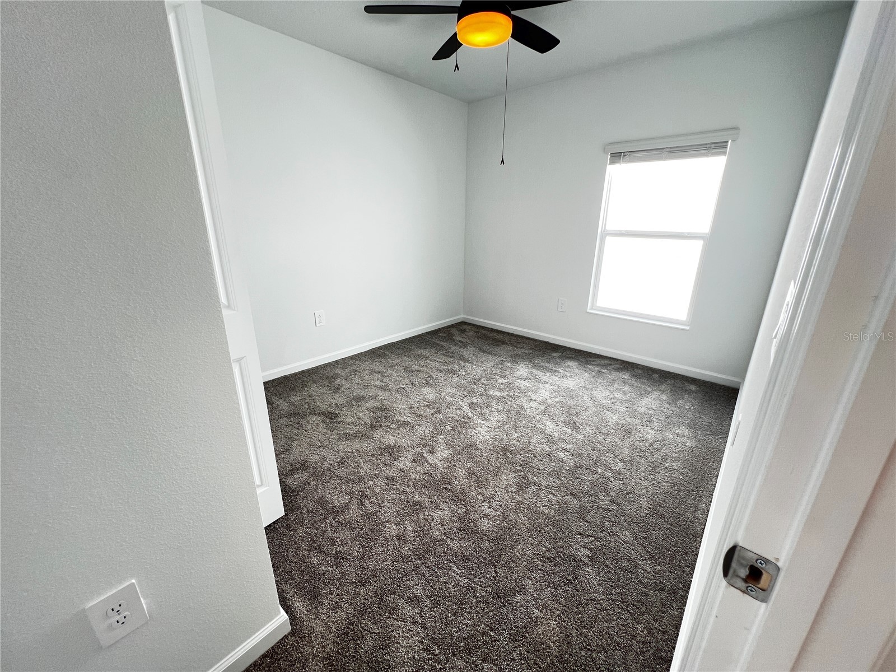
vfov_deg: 89.9
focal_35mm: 13
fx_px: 336
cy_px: 336
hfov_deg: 106.2
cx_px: 448
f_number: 1.8
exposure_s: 1/40
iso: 50
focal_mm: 1.57
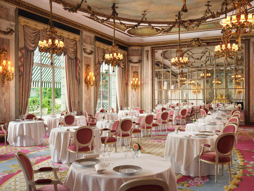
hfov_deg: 51.4
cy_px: 96
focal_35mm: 36
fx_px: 264
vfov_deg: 39.7
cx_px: 127
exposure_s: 1/125
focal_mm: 45
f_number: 11
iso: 320
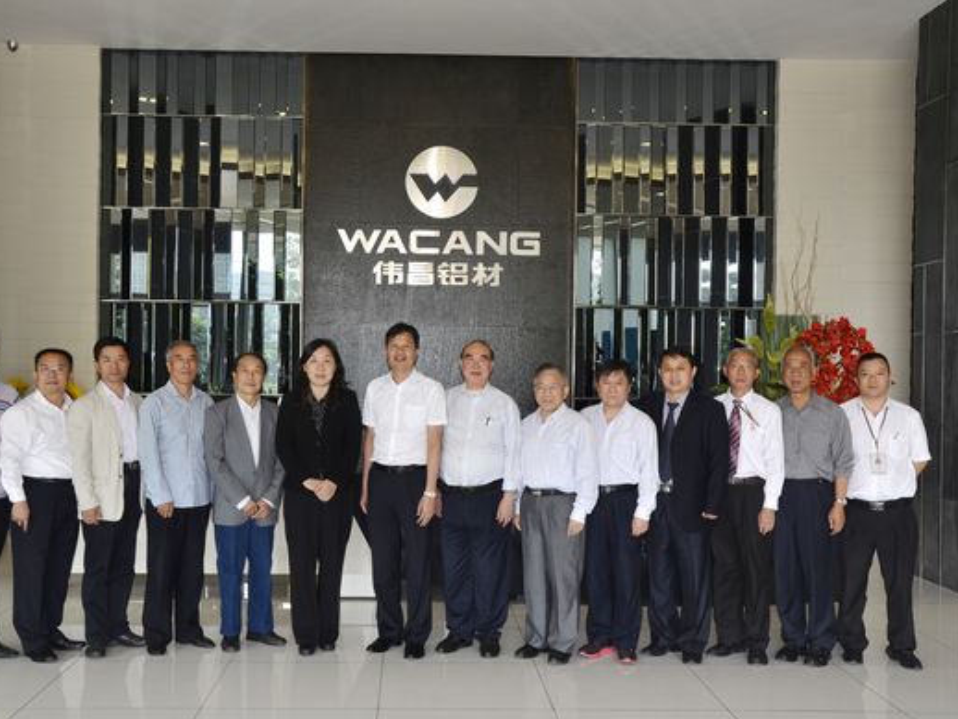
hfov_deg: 46.7
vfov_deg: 36.0
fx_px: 1108
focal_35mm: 40
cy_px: 365
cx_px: 425
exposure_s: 1/60
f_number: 8
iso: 200
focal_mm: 24
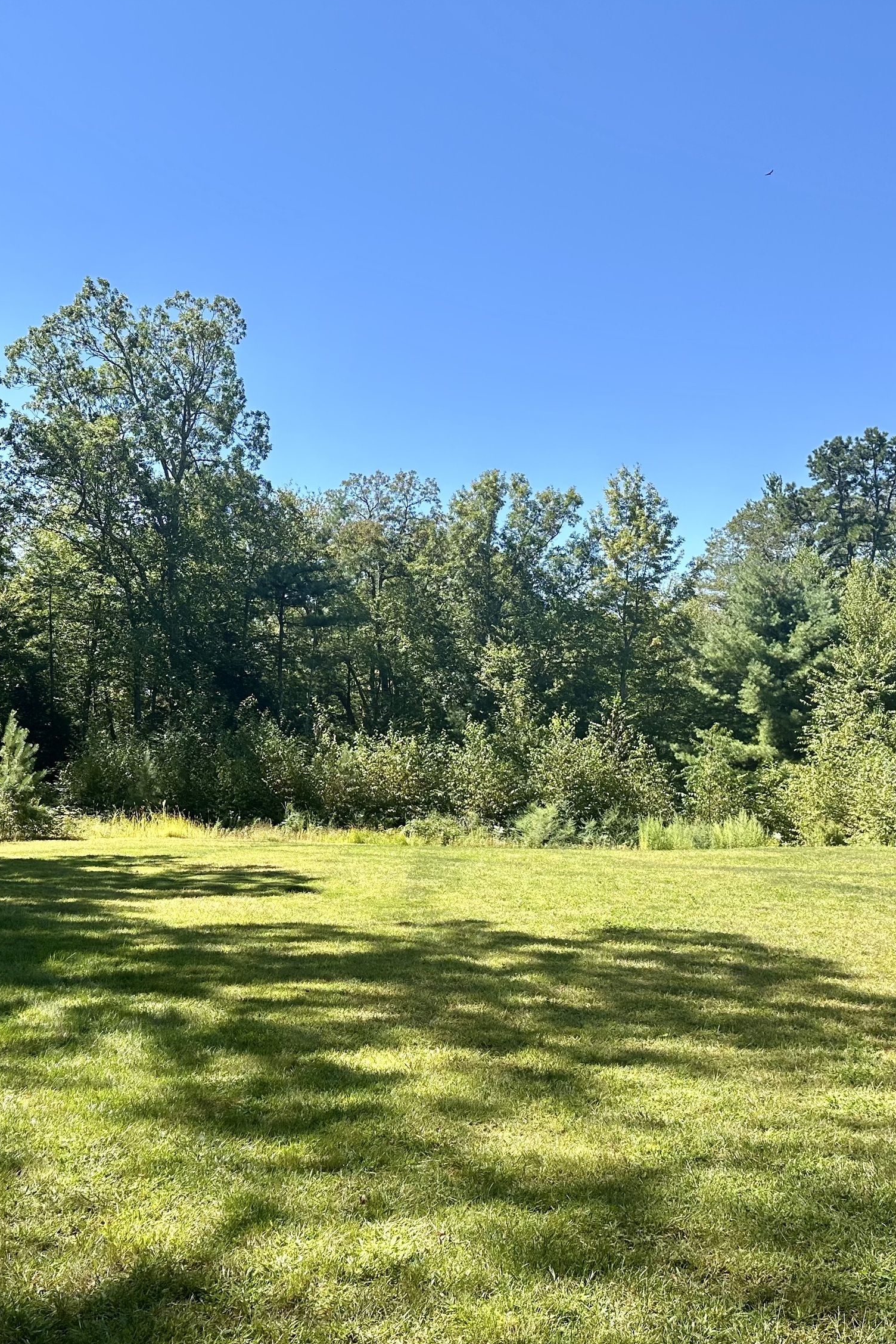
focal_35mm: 34
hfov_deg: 38.8
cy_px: 678
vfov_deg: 55.8
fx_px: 1269
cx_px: 396
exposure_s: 1/2203
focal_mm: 6.86
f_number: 1.78
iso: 80
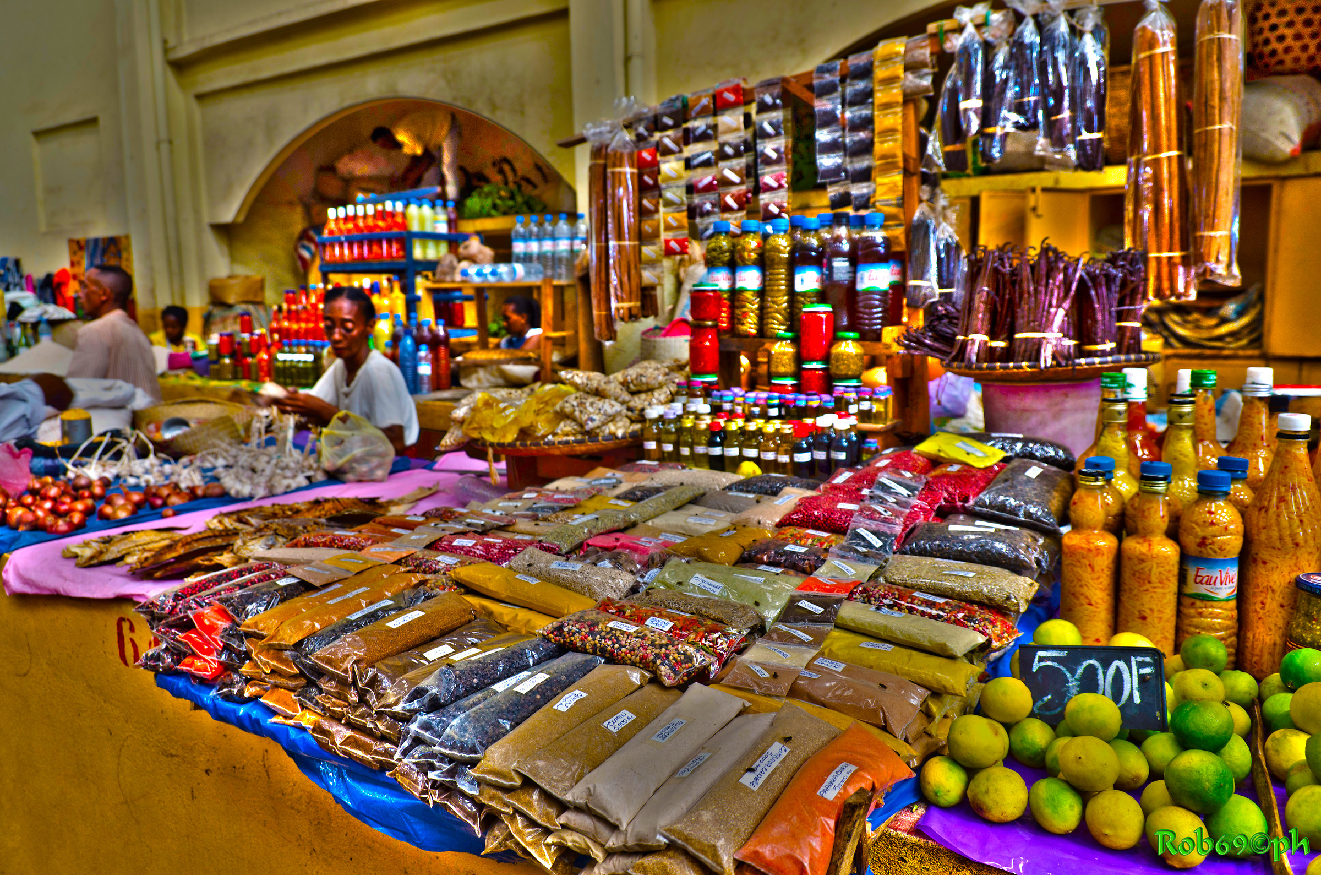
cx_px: 660
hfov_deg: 70.6
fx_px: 934
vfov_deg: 50.2
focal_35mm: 26
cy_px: 438
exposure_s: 1/50
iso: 200
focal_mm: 17
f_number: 4
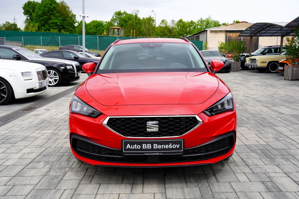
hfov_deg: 55.8
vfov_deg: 38.9
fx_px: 282
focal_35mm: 34
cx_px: 150
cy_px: 100
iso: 100
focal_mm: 34
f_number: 8
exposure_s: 1/125
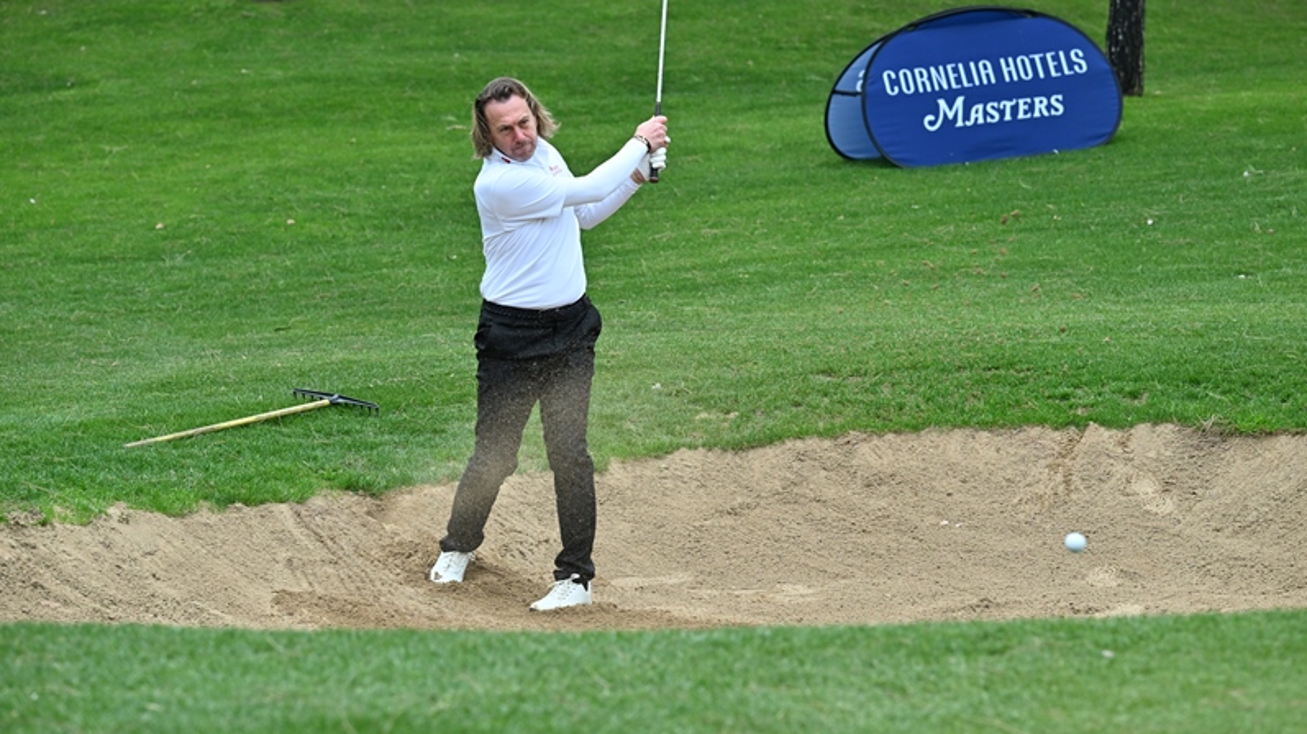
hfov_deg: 15.1
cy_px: 307
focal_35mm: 142
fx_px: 4920
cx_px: 654
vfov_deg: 8.5
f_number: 5
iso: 800
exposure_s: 1/640
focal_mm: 135
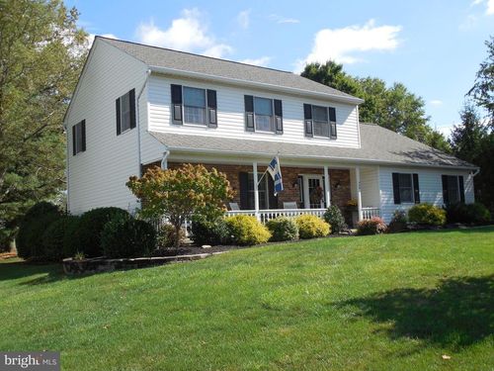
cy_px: 186
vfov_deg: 40.7
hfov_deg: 52.6
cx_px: 247
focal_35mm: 35
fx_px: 499
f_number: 3.7
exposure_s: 1/500
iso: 125
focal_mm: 6.3
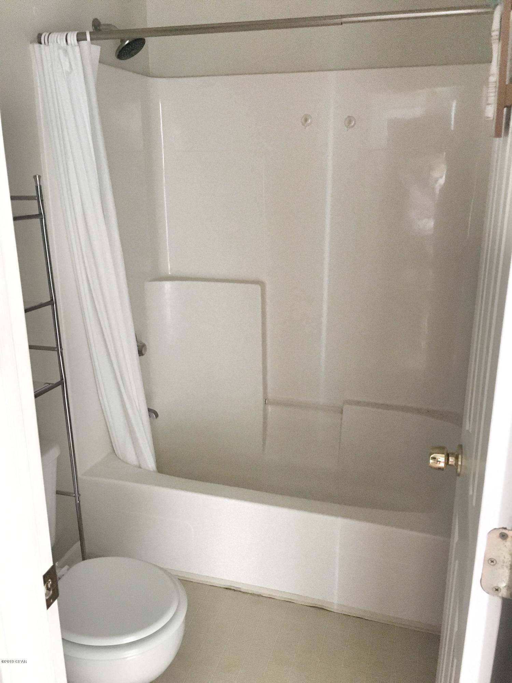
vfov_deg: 61.7
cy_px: 342
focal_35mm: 29
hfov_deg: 48.2
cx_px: 256
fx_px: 572
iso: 250
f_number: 2.2
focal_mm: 4.15
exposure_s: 1/15
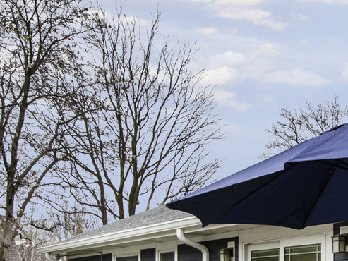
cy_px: 268
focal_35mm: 57
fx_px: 573
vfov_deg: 24.4
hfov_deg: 32.6
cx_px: 292
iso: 640
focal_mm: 12
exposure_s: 1/640
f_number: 9
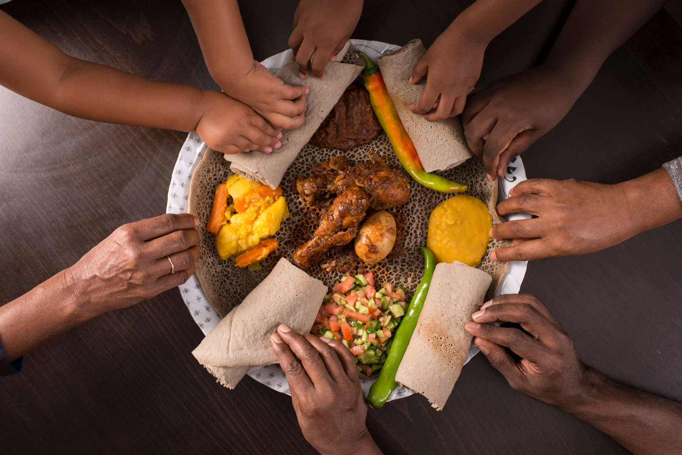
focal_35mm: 35
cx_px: 341
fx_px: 663
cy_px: 228
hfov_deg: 54.4
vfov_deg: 37.9
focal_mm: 35
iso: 100
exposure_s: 1/100
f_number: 4
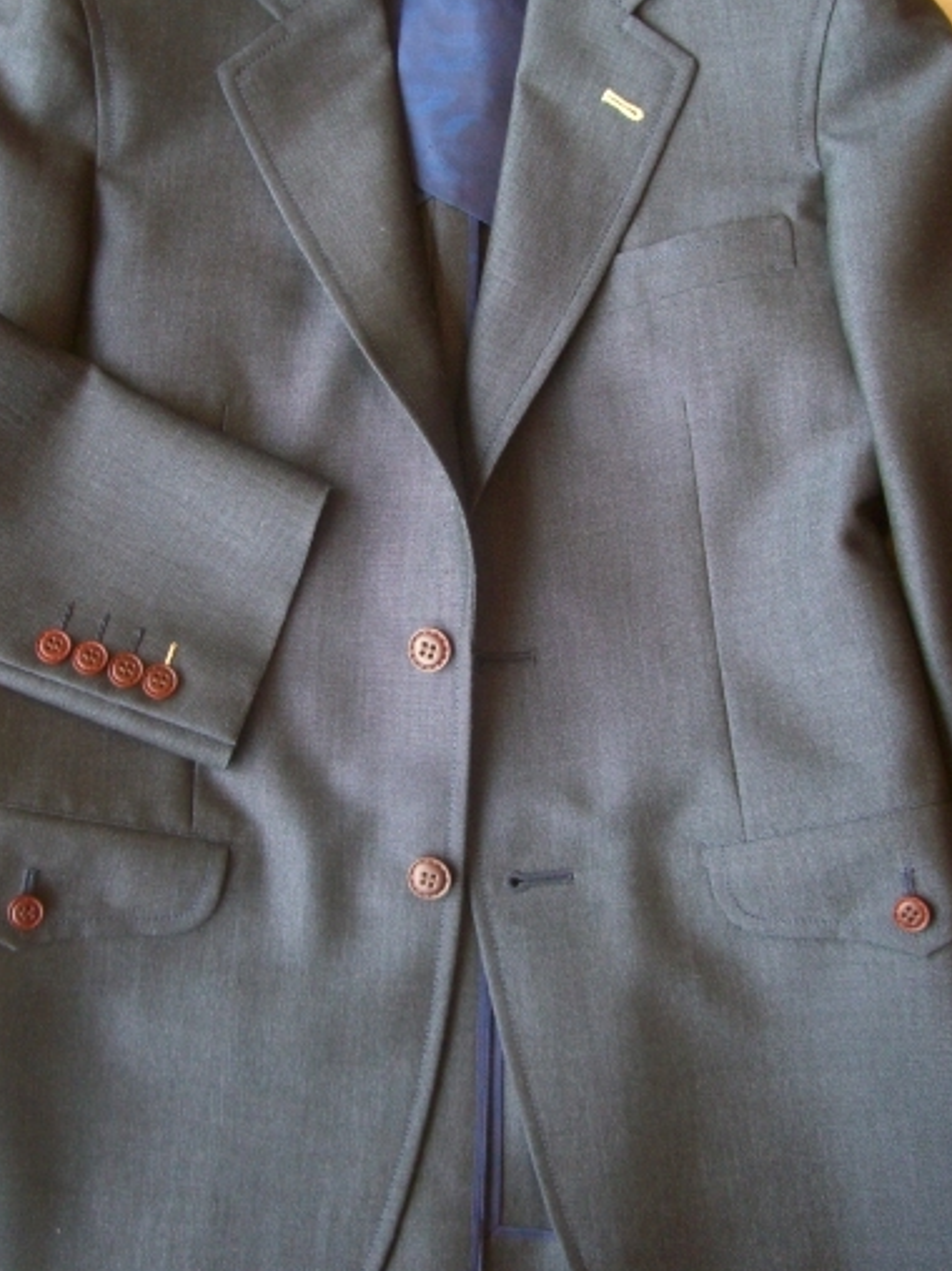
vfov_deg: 39.6
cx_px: 456
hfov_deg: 30.3
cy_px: 597
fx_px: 1761
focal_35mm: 48
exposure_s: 1/125
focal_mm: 7.9
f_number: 2.8
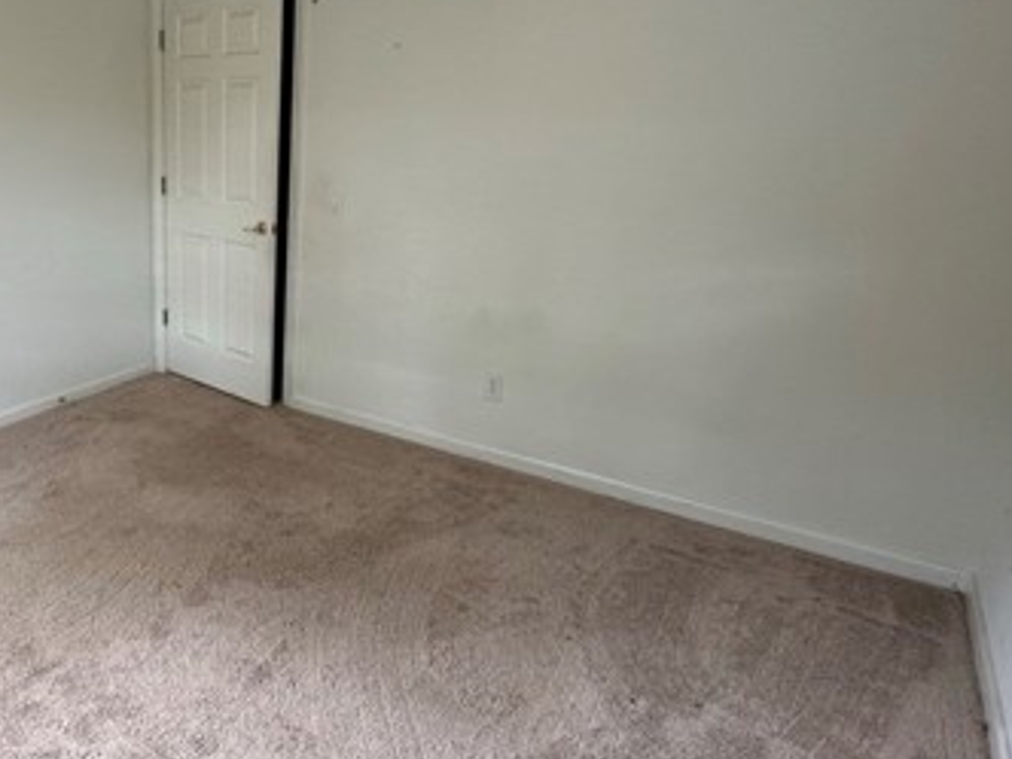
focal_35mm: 27
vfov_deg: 51.3
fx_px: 789
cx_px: 210
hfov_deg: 60.4
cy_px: 347
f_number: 2.2
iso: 200
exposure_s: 1/120
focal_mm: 2.22
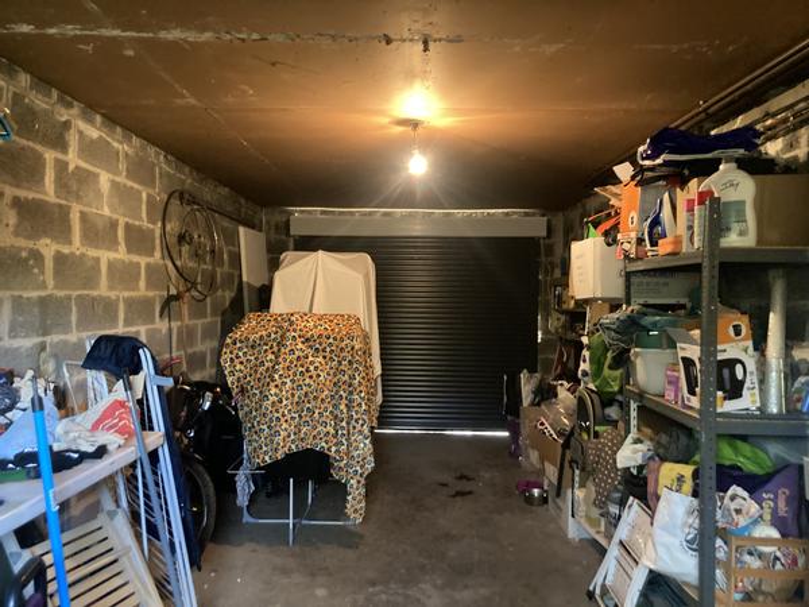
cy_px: 304
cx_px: 404
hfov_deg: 63.4
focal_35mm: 28
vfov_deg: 49.7
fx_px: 654
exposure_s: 1/25
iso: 640
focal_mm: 3.99
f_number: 1.8
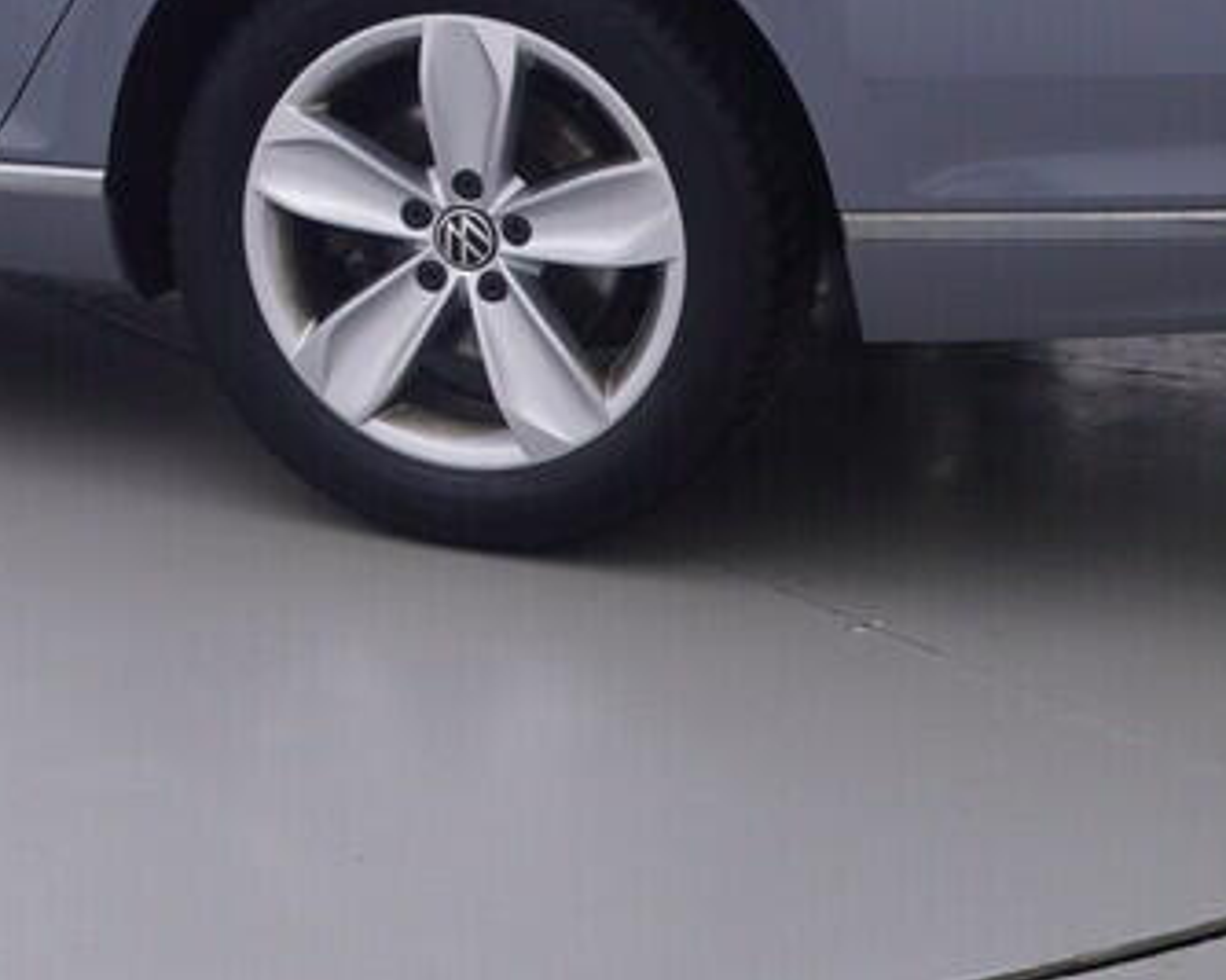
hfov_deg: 20.1
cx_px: -136
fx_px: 3302
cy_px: -217
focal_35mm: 91
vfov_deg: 16.2
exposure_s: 1/80
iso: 200
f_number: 5
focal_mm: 15
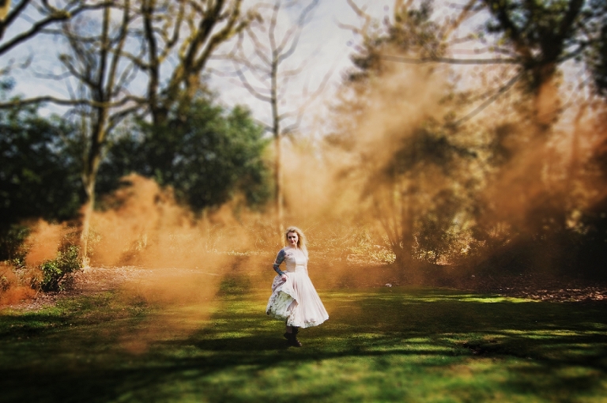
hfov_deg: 73.8
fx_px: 404
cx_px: 304
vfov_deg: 53.0
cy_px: 202
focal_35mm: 24
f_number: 2.8
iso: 250
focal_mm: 16
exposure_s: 1/640
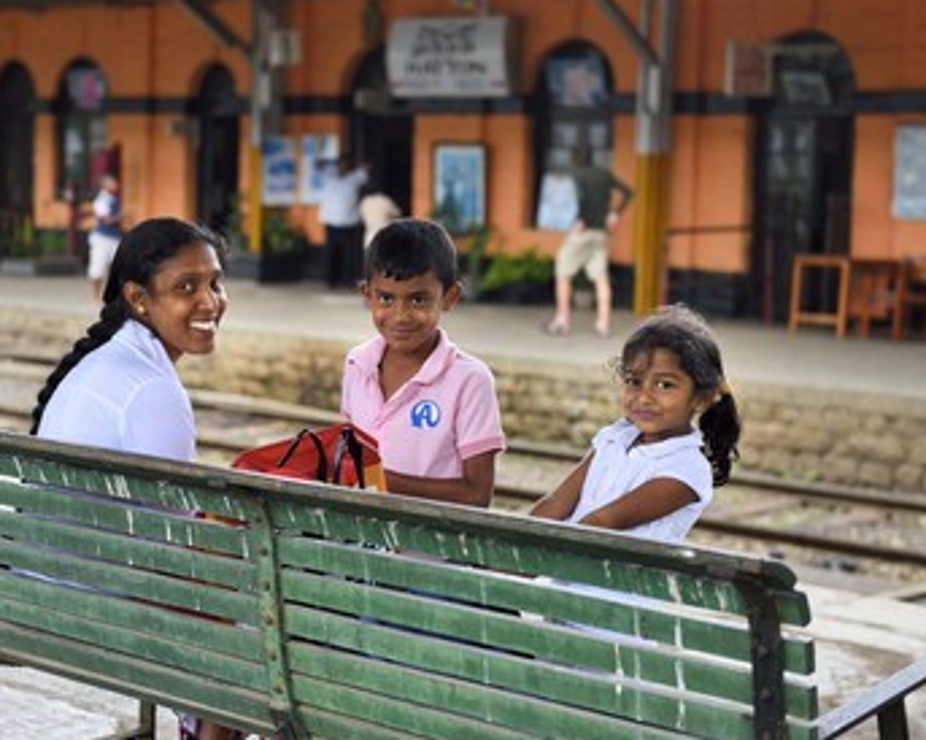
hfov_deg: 27.5
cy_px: 373
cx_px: 367
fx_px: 1890
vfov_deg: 22.1
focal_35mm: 69
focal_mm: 60
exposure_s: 1/320
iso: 400
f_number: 3.5
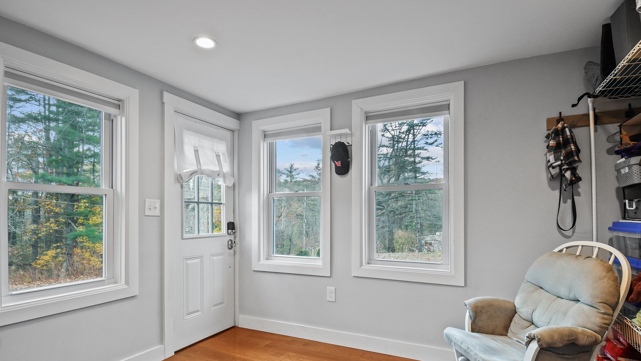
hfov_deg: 89.6
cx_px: 322
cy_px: 213
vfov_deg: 58.0
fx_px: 323
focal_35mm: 19
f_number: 8
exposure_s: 1/15
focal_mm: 12
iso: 1000
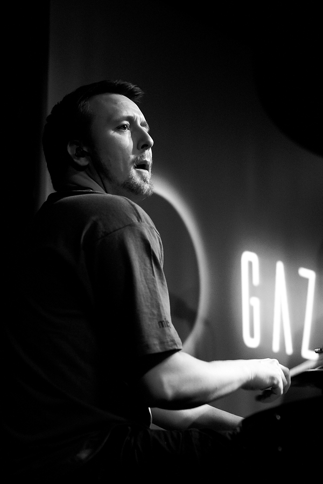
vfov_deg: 27.0
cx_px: 162
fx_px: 1009
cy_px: 242
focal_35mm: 75
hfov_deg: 18.2
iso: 800
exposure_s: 1/40
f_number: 2
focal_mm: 50
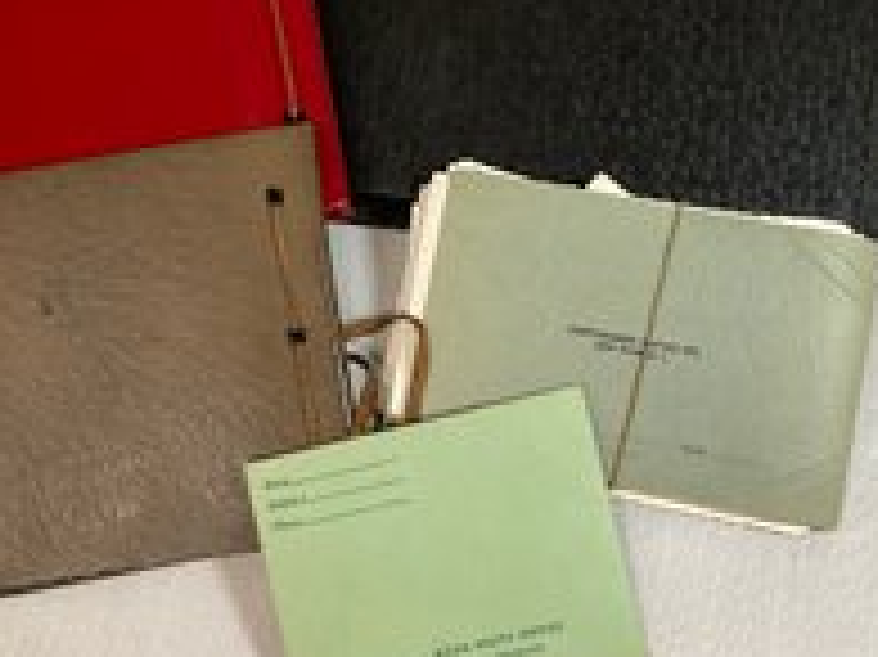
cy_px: 268
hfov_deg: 37.3
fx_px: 1293
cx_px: 335
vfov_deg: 28.5
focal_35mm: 51
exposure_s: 1/66
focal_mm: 3
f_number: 1.8
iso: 64
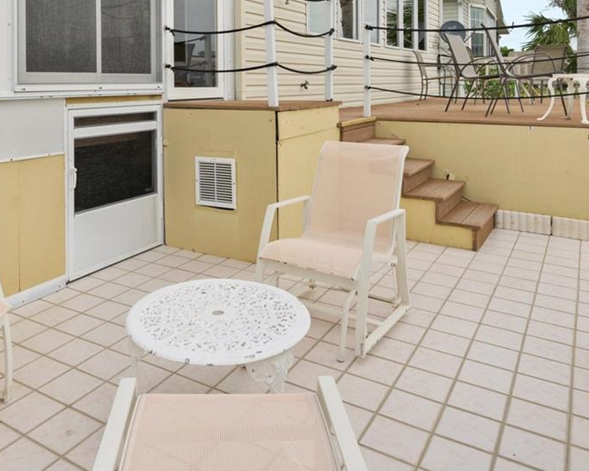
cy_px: 74
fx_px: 541
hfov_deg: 56.5
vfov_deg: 44.1
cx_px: 219
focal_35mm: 31
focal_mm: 14
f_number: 9
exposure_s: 1/200
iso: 320
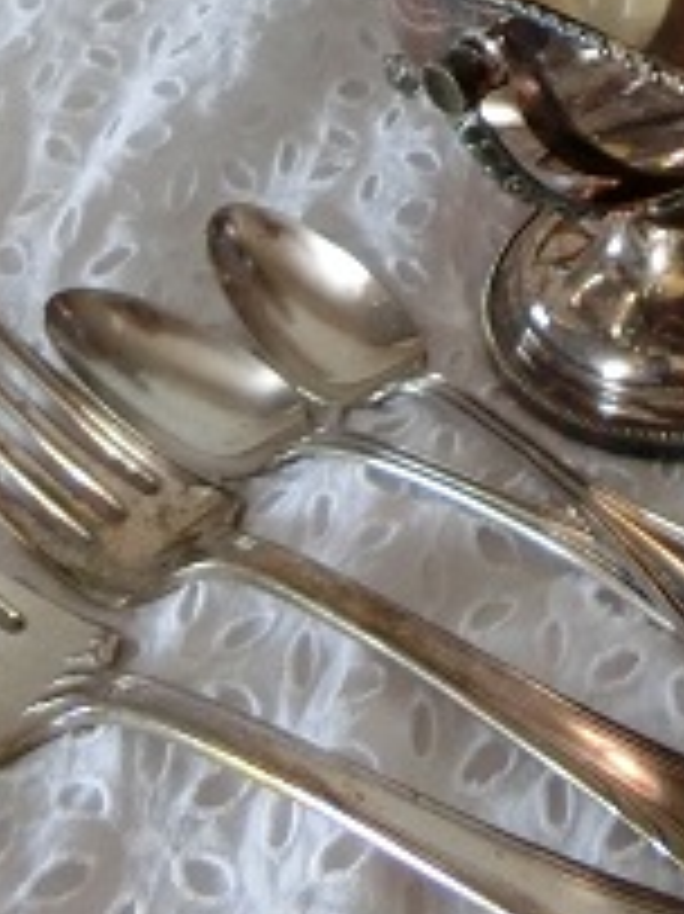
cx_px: 846
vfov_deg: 23.9
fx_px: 1952
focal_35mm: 74
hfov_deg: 18.7
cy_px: -198
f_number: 3.5
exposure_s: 1/80
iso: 400
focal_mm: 4.5
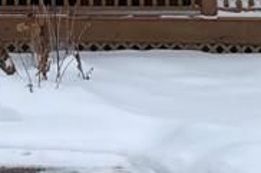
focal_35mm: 164
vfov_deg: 8.2
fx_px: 1188
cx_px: -10
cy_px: -102
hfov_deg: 12.4
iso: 20
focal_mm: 3.99
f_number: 1.8
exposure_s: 1/991
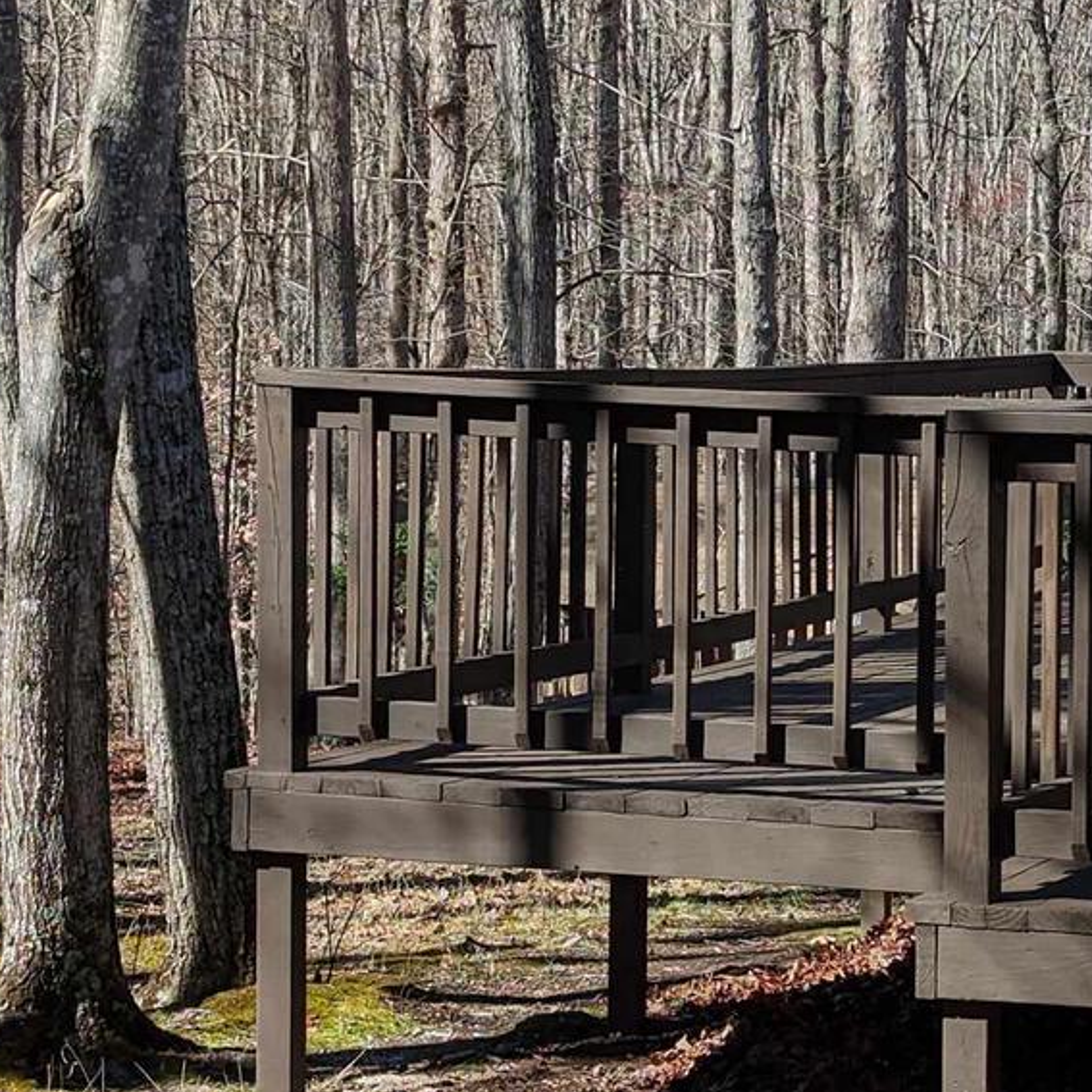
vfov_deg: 15.1
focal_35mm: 115
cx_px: 1023
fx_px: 4104
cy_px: 689
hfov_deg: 15.0
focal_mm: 6.81
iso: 43
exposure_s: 1/1381
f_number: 1.85
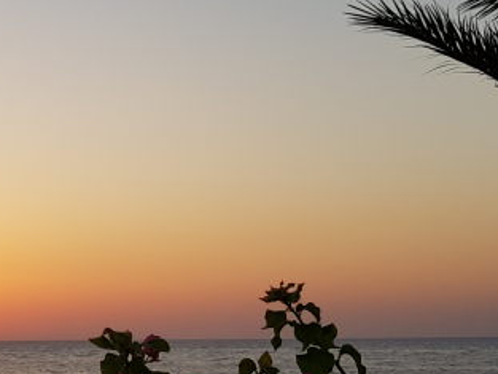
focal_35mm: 85
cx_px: -75
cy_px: 201
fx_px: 1223
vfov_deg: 17.4
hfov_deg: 21.6
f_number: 1.7
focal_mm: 4.2
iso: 40
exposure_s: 1/698
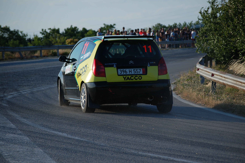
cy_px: 82
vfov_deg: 9.3
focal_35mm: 147
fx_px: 1000
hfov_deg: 14.0
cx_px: 122
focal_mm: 98
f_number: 5
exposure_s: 1/1250
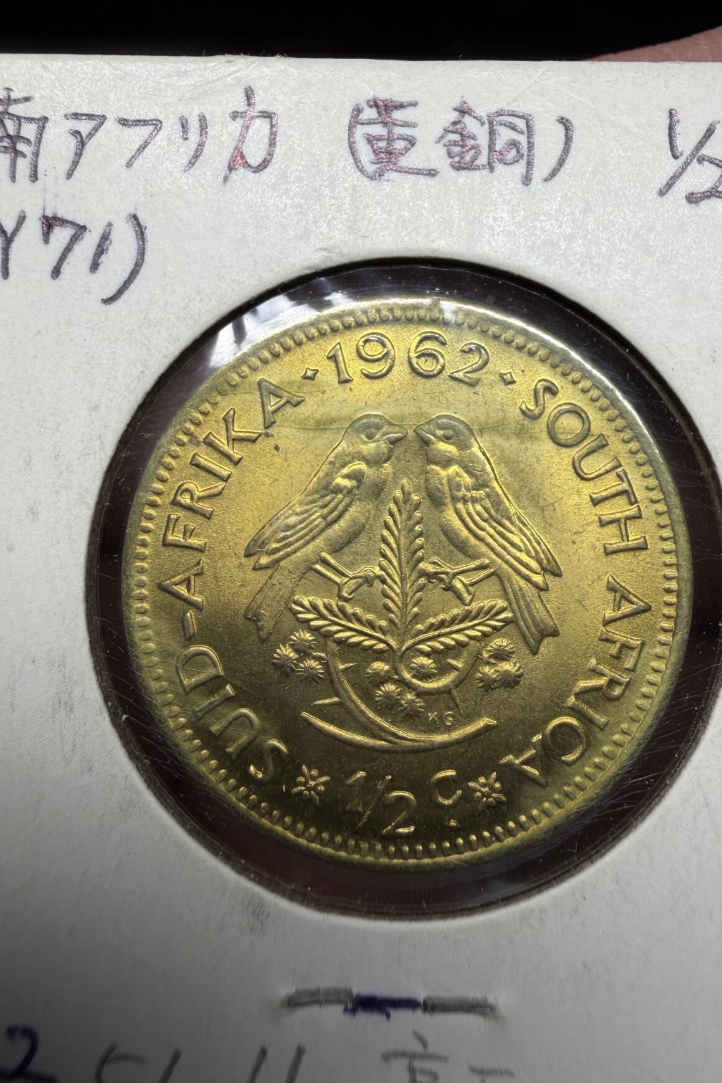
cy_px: 526
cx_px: 405
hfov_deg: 46.3
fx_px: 842
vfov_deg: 65.5
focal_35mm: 28
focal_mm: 2.22
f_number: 2.2
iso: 40
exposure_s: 1/210
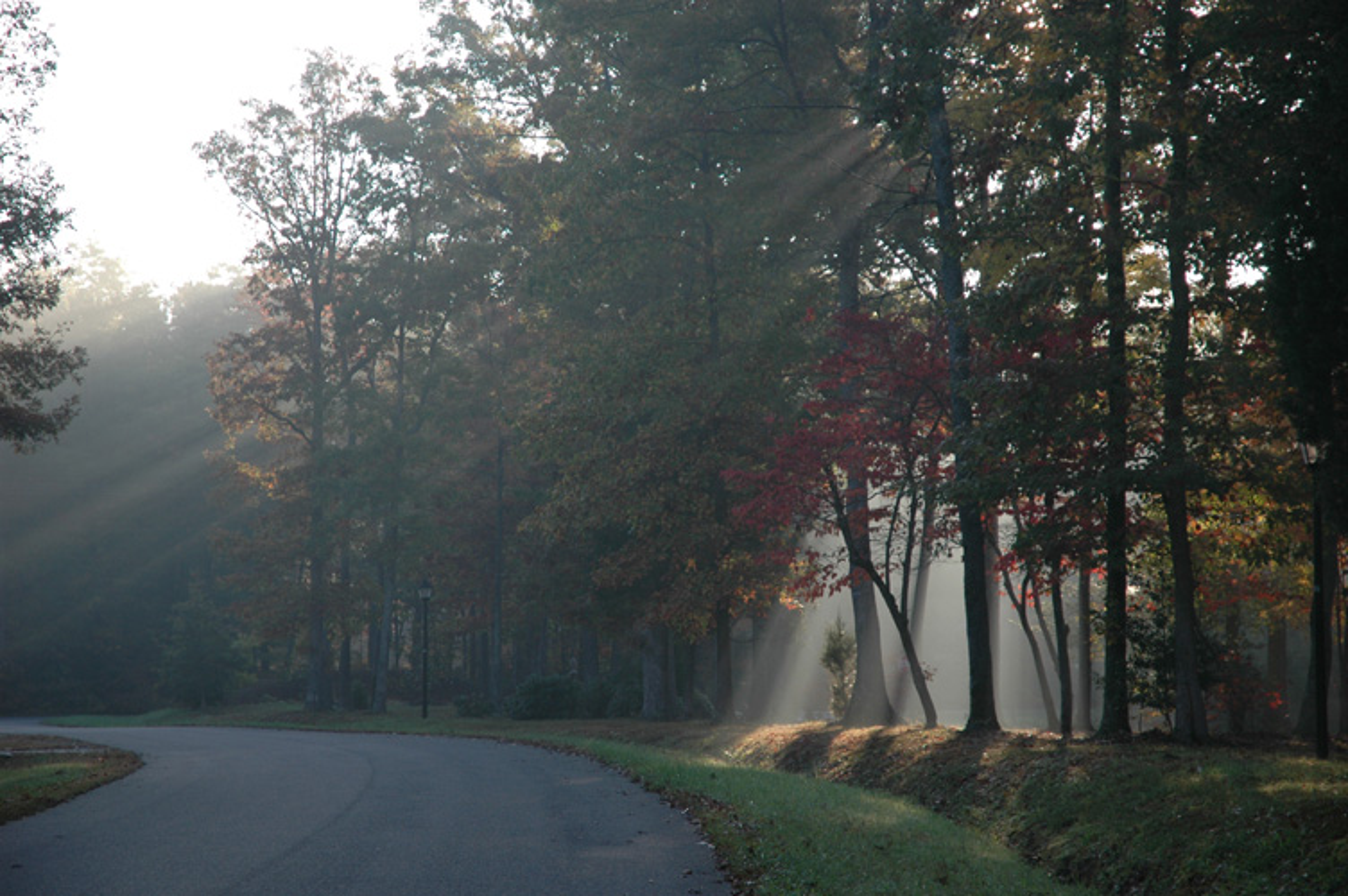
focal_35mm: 105
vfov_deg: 13.0
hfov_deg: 19.5
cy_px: 448
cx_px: 674
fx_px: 3928
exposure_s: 1/320
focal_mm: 70
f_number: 4.5
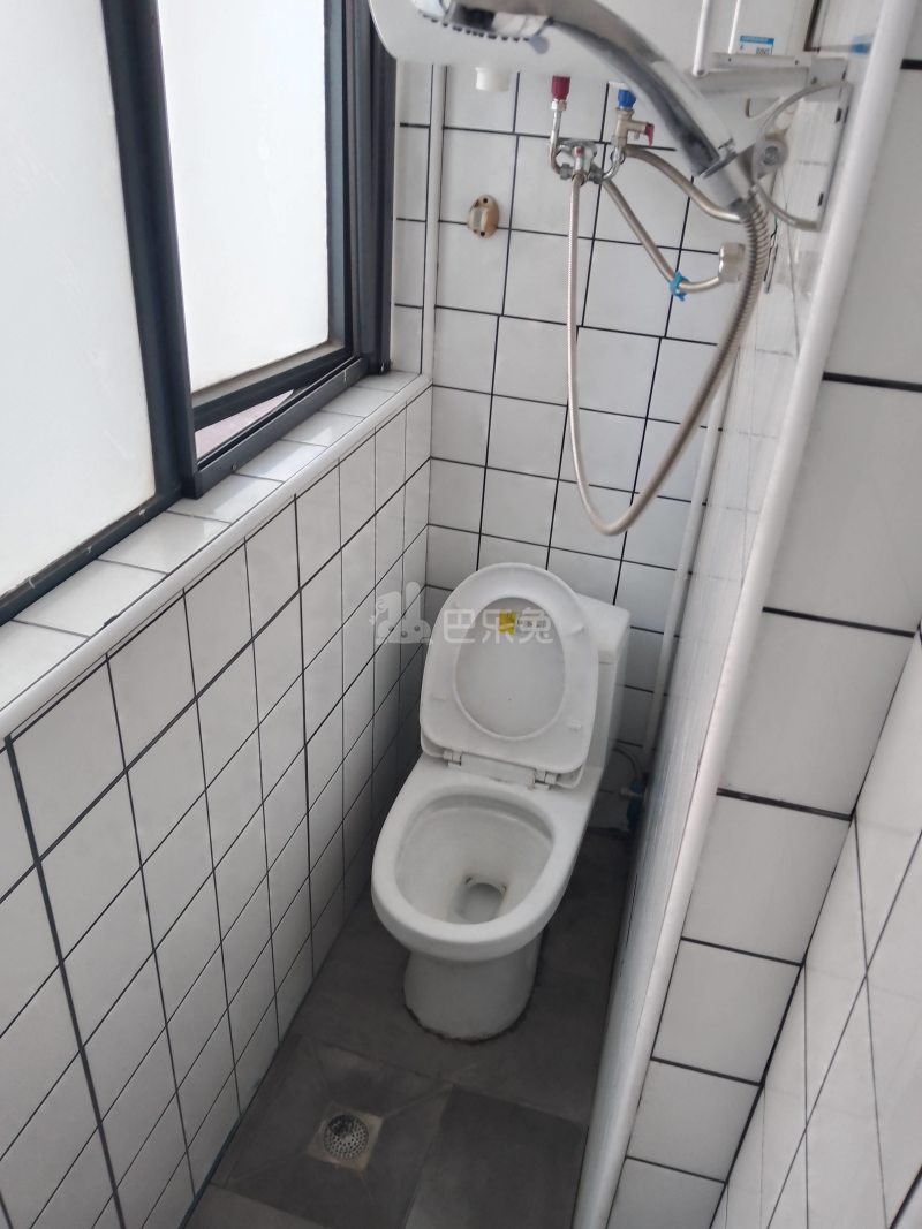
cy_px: 614
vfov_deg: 65.3
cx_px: 461
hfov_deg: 51.3
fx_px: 959
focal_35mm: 27
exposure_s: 1/50
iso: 100
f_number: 1.8
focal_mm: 3.69
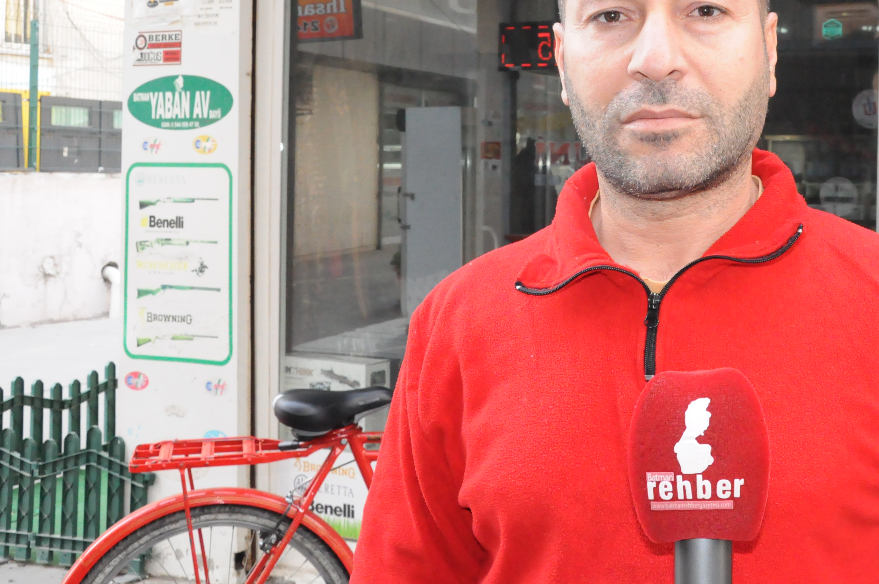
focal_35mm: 56
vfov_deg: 23.9
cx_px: 653
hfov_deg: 35.0
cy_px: 147
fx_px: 1366
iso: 3200
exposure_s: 1/200
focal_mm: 24
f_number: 10
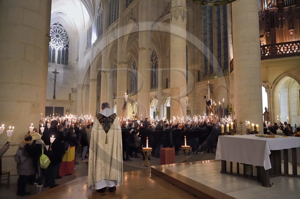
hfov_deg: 73.8
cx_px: 150
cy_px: 100
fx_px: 200
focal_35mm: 24
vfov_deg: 53.1
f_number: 5
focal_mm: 24
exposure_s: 1/8
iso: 1600
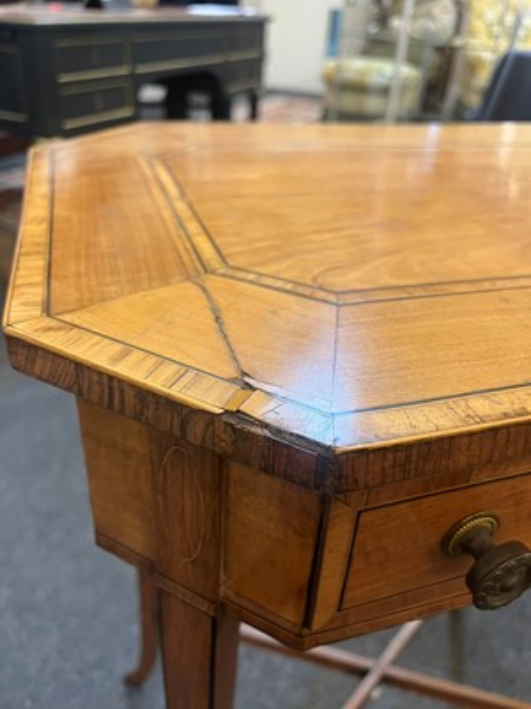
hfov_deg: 53.1
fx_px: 532
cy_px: 354
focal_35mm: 26
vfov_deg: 67.3
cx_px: 266
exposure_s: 1/50
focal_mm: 5.1
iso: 200
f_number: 1.6
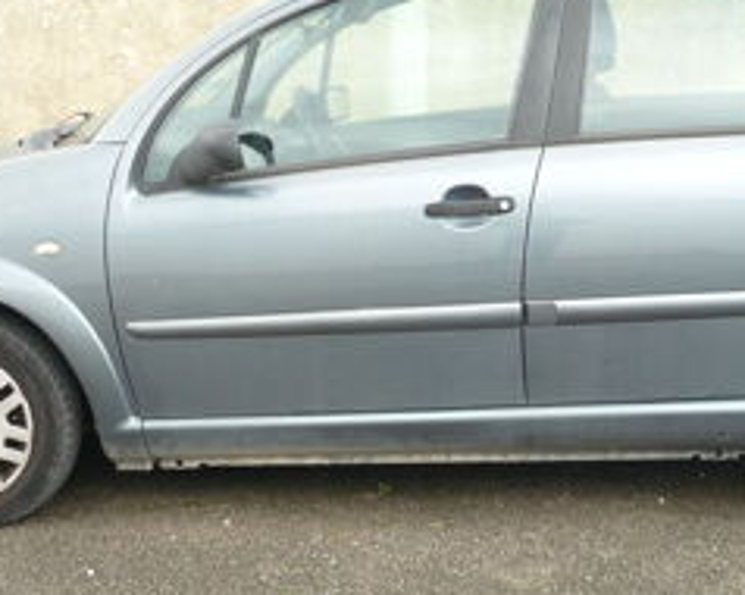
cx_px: 479
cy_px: 266
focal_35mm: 69
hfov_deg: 27.4
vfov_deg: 22.1
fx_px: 1520
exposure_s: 1/125
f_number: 2.8
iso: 100
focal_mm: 5.8
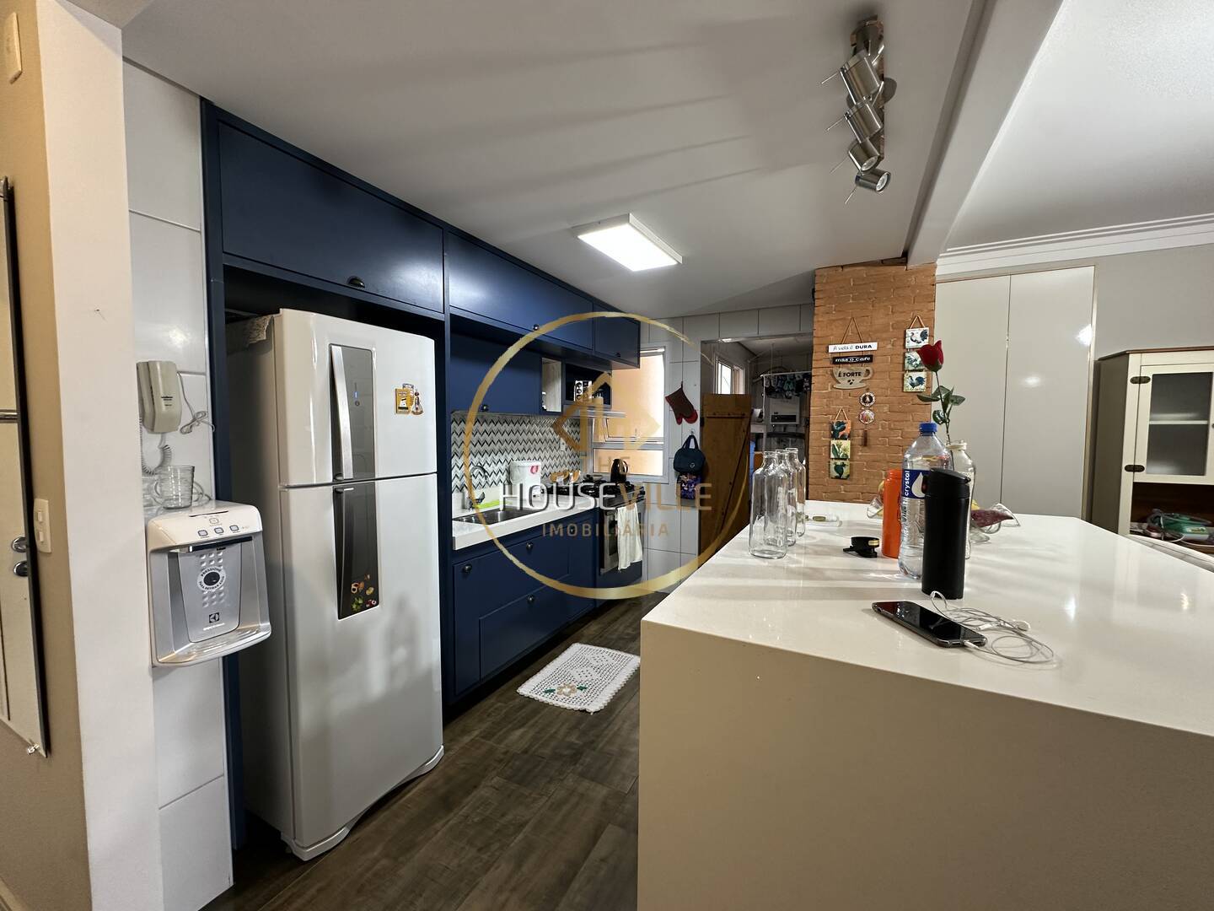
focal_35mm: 14
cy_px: 456
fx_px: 491
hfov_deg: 102.1
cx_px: 607
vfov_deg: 85.7
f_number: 2.2
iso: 160
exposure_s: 1/60
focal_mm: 2.22
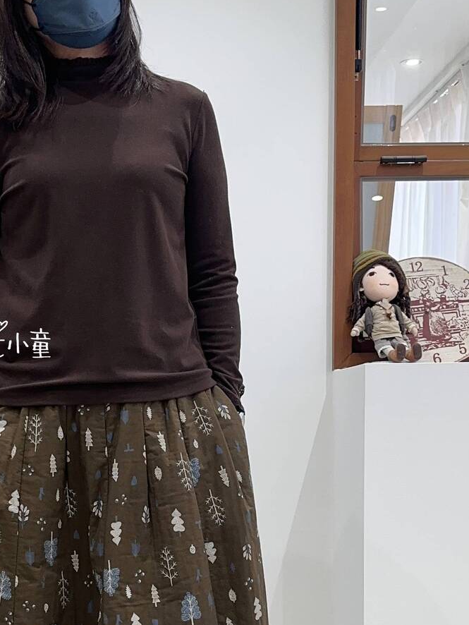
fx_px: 1174
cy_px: 477
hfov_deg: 22.5
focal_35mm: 65
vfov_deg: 29.3
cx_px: 138
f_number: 1.78
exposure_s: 1/120
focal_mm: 6.86
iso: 100
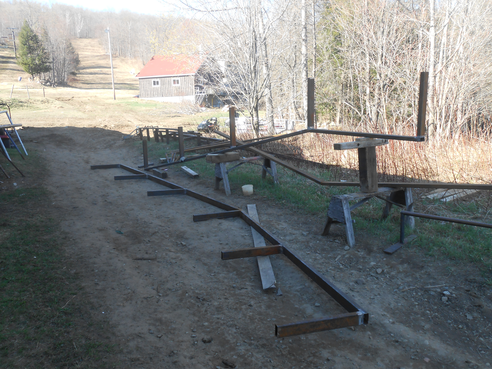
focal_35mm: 30
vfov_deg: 46.8
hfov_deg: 60.0
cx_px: 246
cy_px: 184
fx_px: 426
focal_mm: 5.3
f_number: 3.8
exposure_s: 1/125
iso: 80
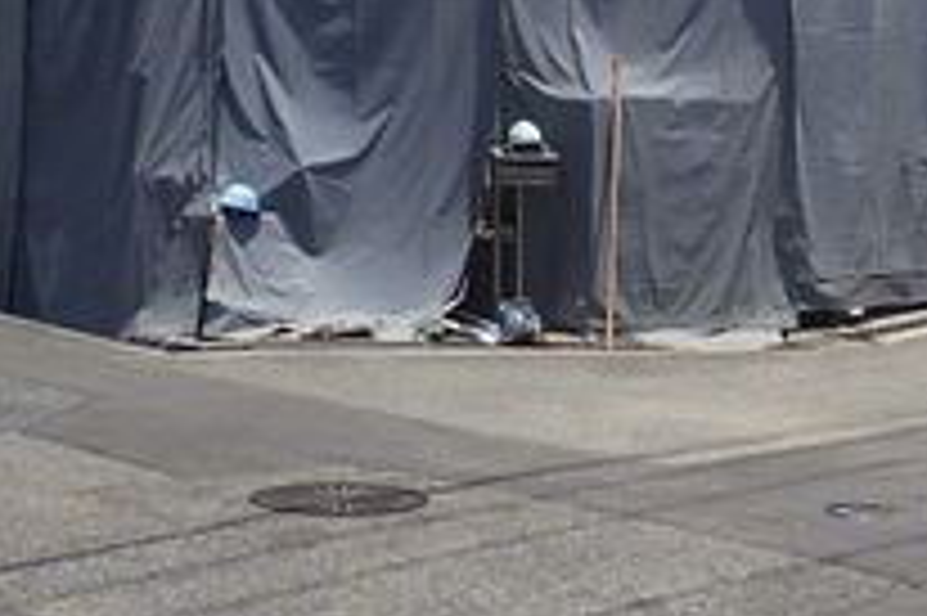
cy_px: -229
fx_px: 2187
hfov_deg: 23.9
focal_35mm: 85
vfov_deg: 15.2
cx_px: 549
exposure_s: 1/800
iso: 125
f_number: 4.2
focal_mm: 5
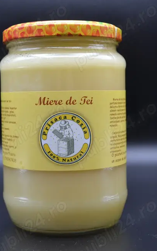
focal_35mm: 70
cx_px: 70
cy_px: 125
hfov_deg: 18.6
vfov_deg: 29.4
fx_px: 480
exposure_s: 1/40
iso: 400
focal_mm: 30
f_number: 4.5
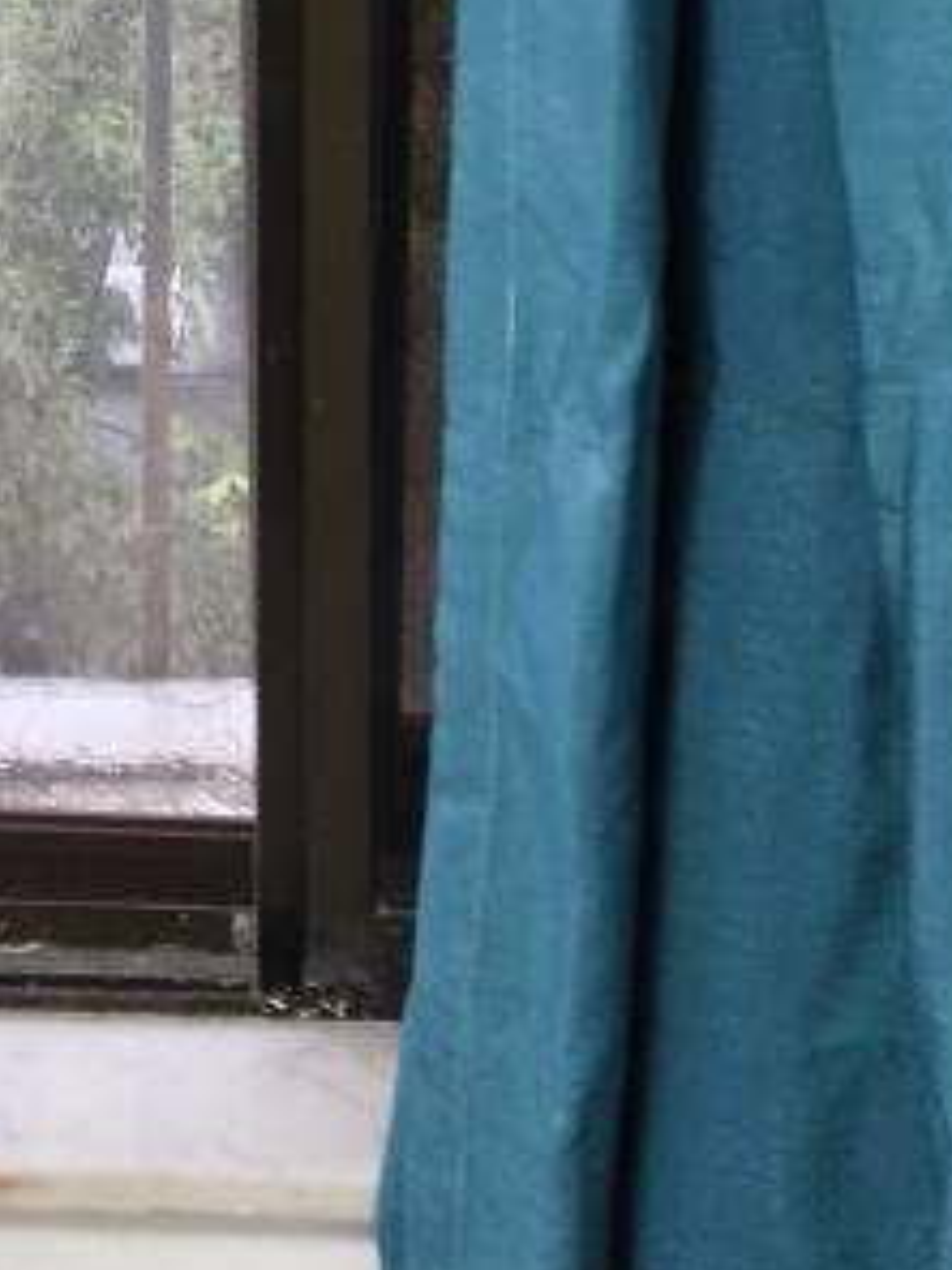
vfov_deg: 19.9
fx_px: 3044
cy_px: -710
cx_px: -13
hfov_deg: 17.3
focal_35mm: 83
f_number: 1.57
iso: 605
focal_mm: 5.6
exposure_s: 1/50
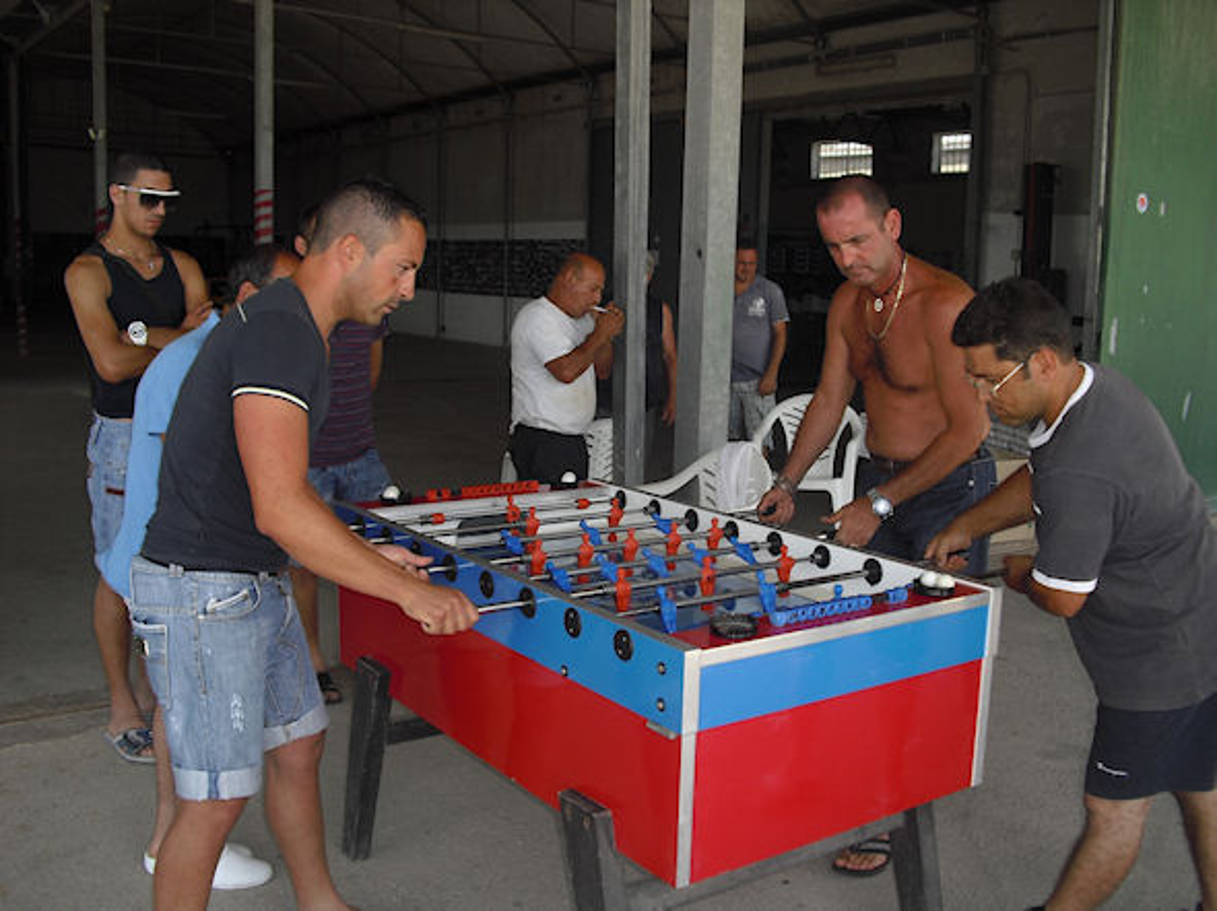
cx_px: 608
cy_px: 456
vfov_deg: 39.6
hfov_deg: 51.4
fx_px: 1265
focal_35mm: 36
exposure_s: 1/250
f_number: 3.1
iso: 64
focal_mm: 6.3
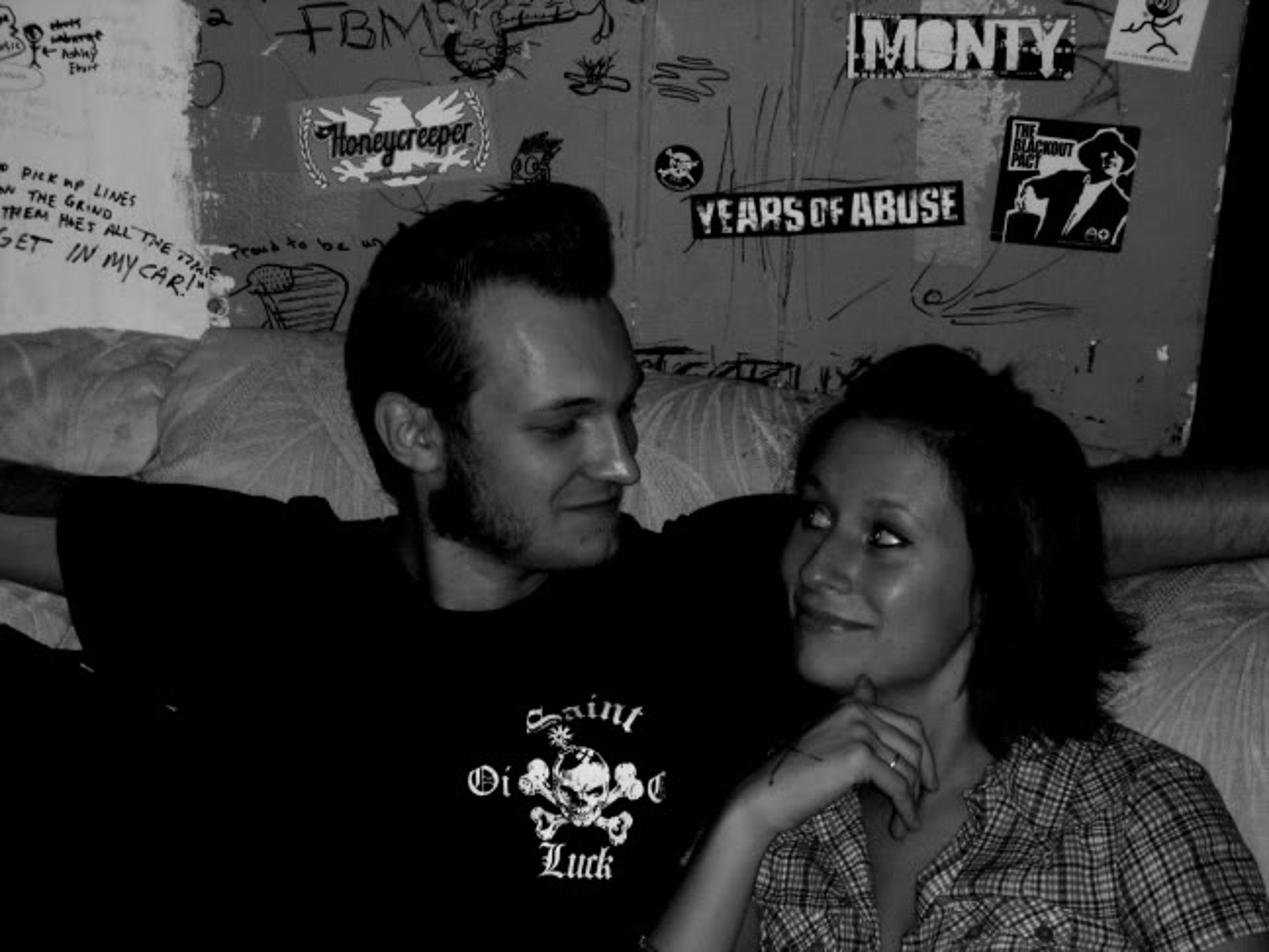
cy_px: 476
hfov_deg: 22.8
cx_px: 634
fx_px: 3153
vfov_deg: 17.2
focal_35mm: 86
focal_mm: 14.3
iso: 200
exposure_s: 1/120
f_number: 4.8
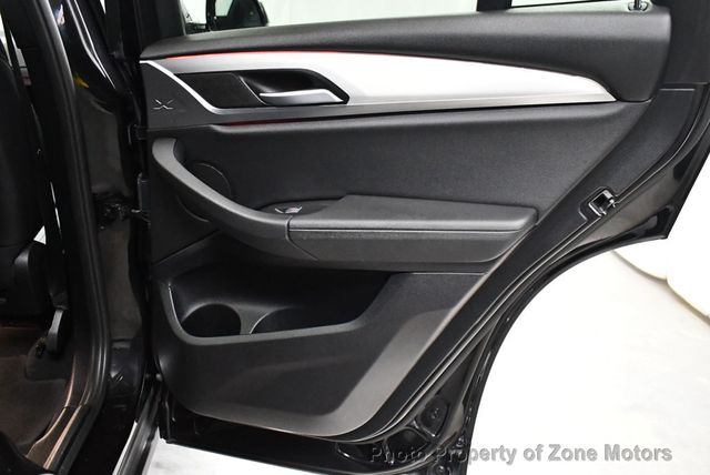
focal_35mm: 36
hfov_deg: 53.1
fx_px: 711
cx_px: 355
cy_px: 238
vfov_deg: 36.9
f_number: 3.5
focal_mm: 18
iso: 5600
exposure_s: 1/60
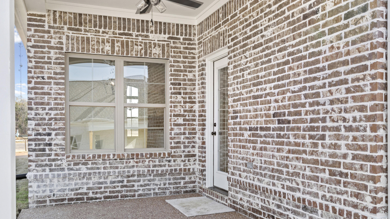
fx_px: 341
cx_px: 195
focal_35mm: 33
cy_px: 131
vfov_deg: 35.5
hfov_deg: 59.5
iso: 800
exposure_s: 1/125
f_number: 9
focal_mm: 31
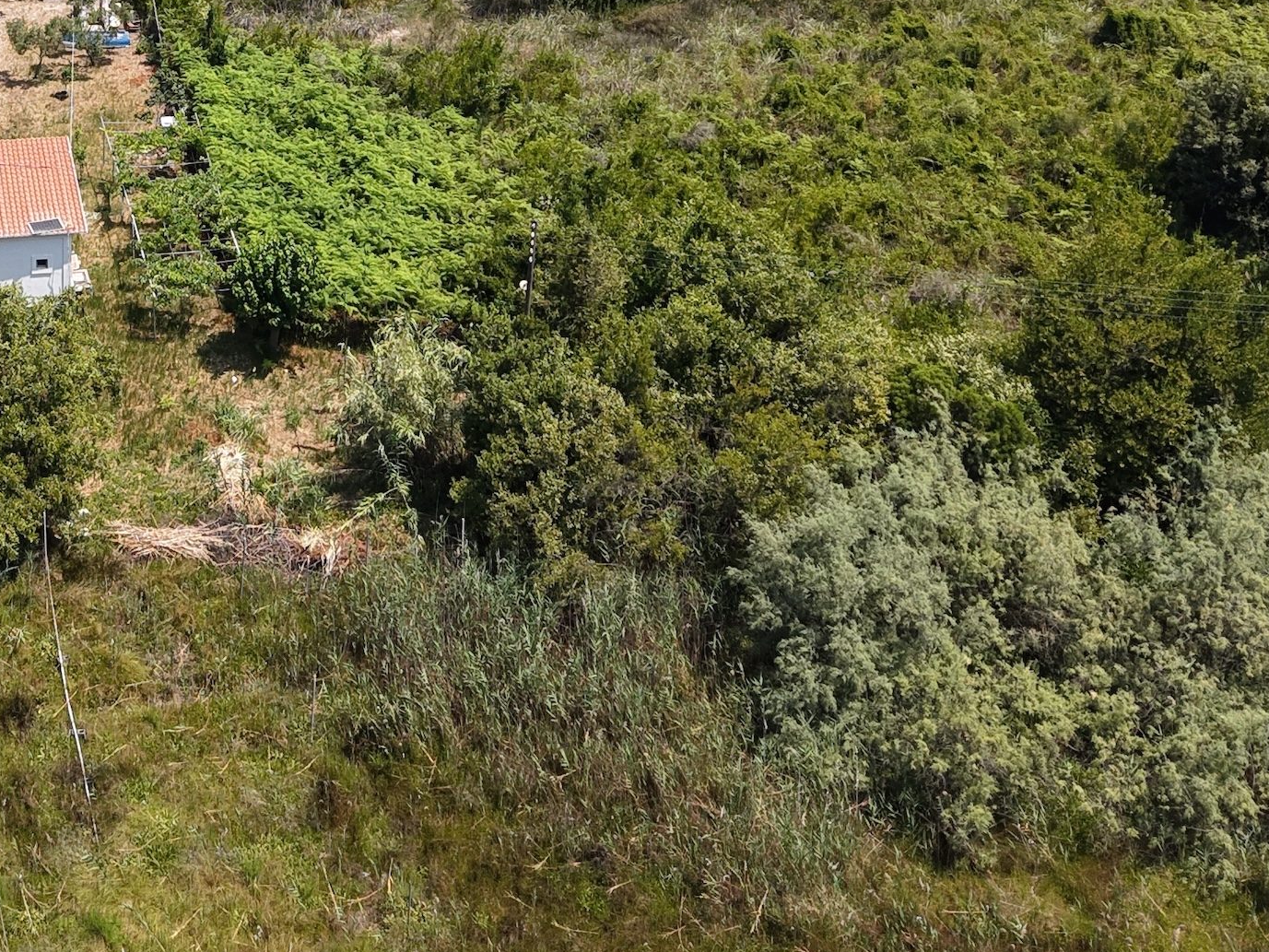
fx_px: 2236
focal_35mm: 61
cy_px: -171
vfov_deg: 22.3
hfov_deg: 30.2
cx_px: 117
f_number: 1.8
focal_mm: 8.67
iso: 180
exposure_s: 1/3200
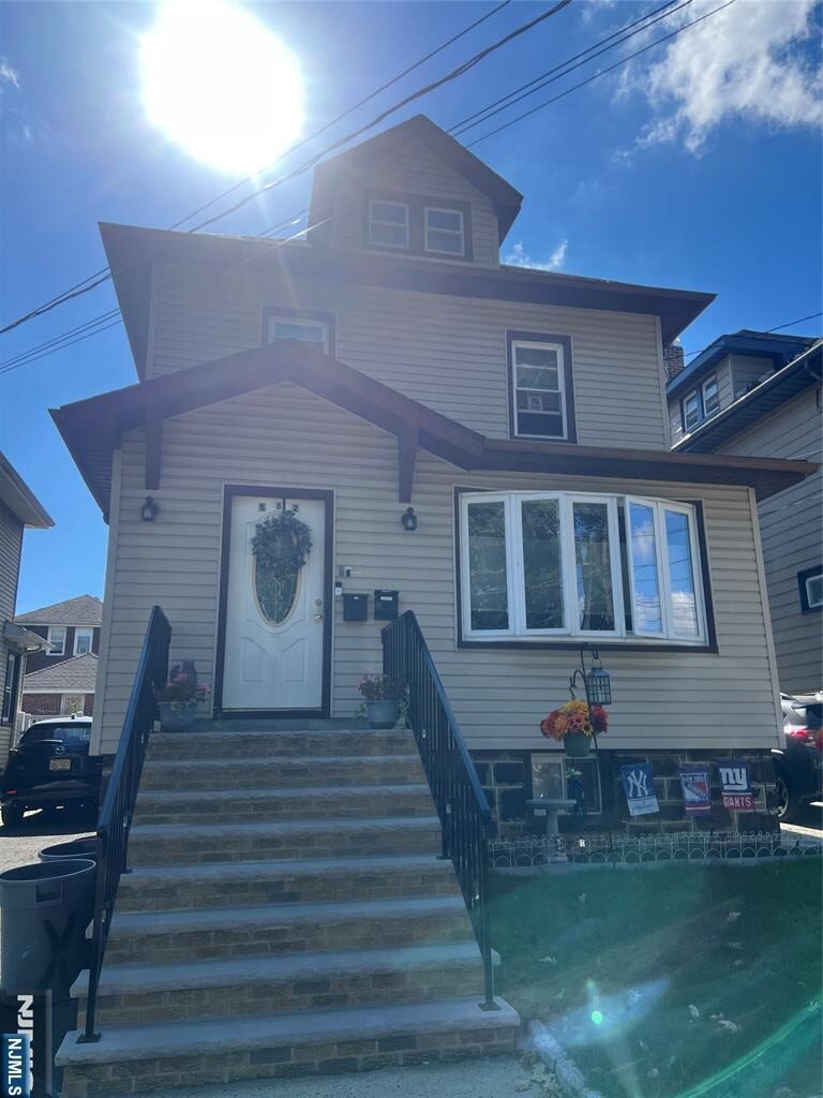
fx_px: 824
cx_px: 412
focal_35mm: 26
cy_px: 549
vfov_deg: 67.3
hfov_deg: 53.1
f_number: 1.5
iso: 50
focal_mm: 5.7
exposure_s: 1/3968
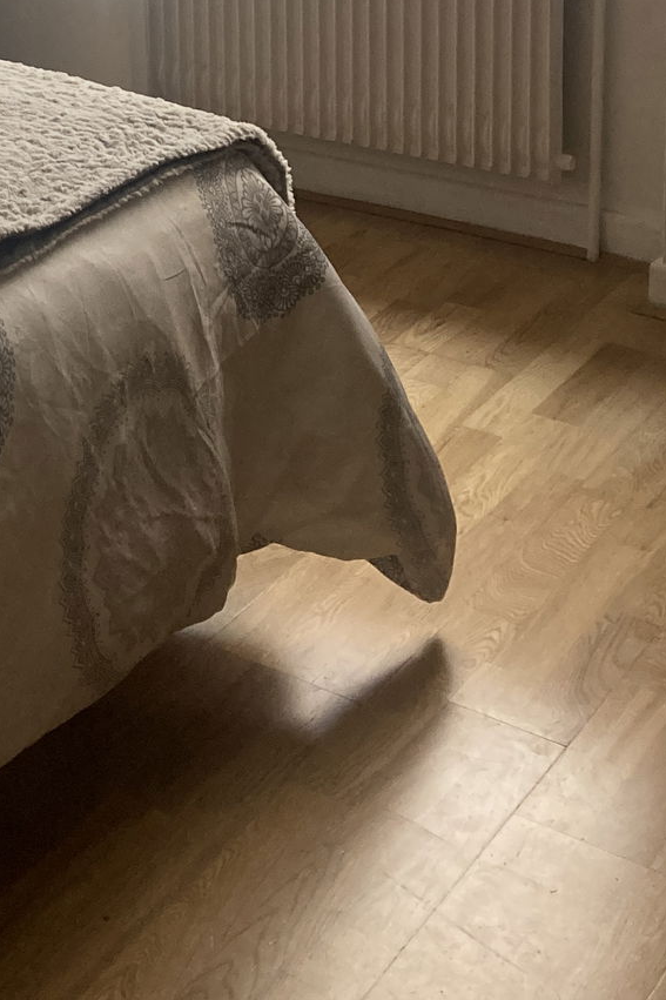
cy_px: -191
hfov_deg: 17.2
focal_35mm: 73
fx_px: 2026
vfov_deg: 25.1
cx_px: -267
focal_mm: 3.99
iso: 100
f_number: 1.8
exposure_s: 1/60
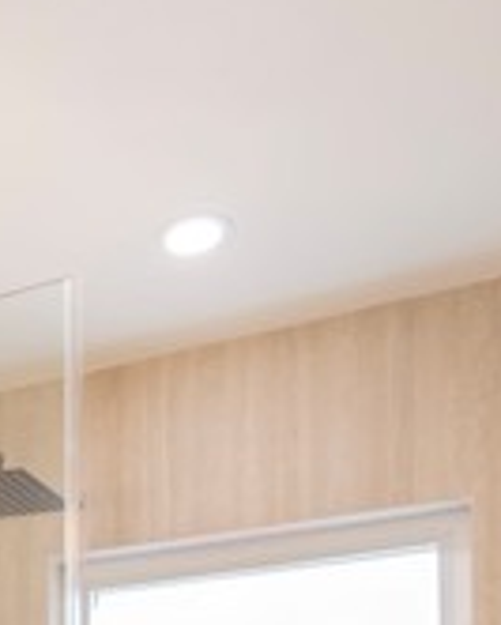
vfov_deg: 27.1
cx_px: -134
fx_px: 1074
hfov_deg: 23.5
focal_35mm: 58
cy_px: 821
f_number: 5.6
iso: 160
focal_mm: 16
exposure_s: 1/13
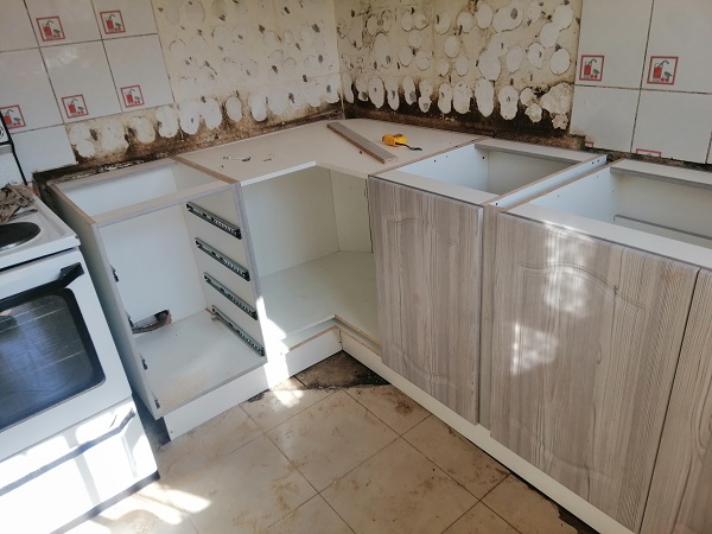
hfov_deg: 67.3
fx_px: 535
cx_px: 356
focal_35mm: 26
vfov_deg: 53.1
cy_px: 267
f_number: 2.2
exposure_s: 1/118
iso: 50
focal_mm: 3.81
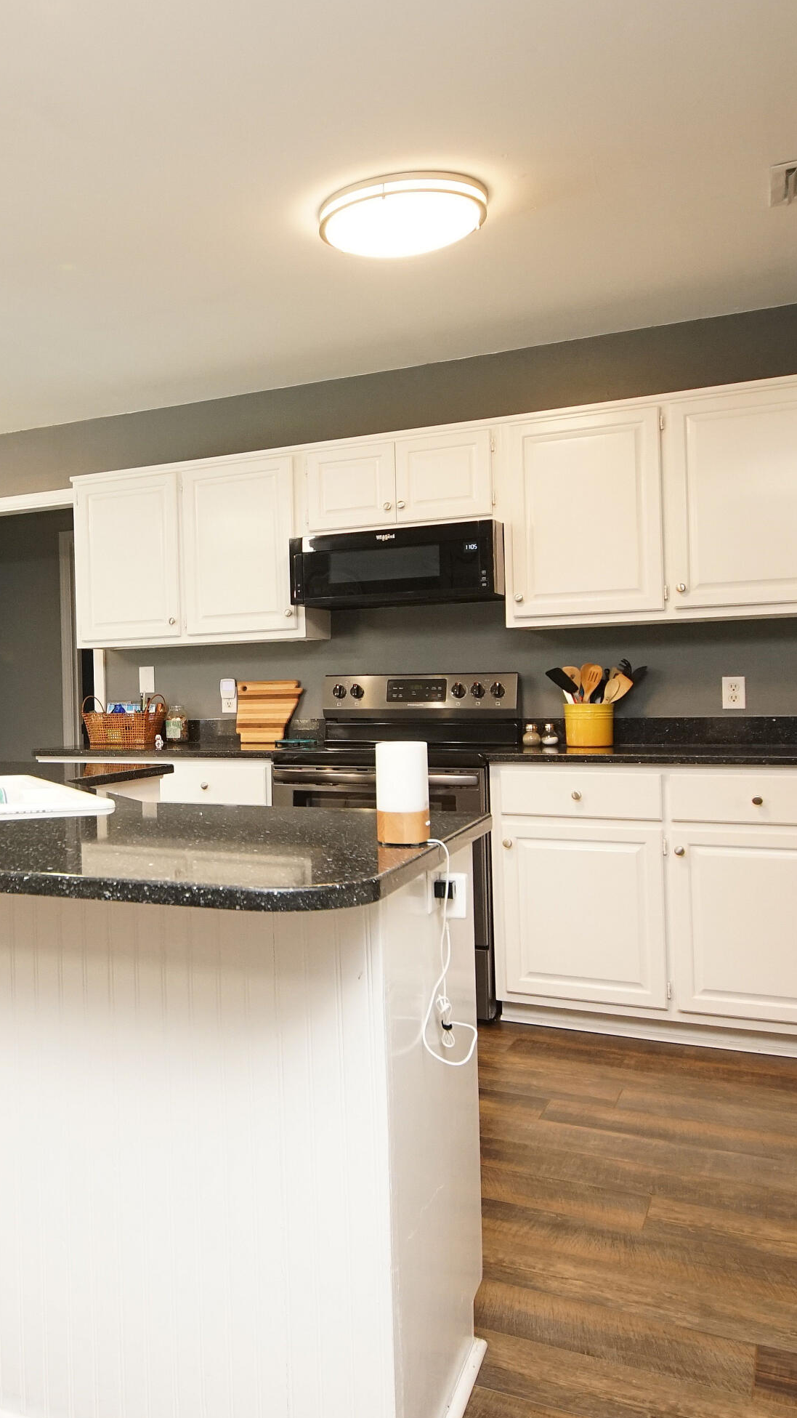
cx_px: 115
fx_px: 1090
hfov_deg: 38.1
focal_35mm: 29
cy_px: 695
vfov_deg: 66.1
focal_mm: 12
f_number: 4.5
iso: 1250
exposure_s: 1/60
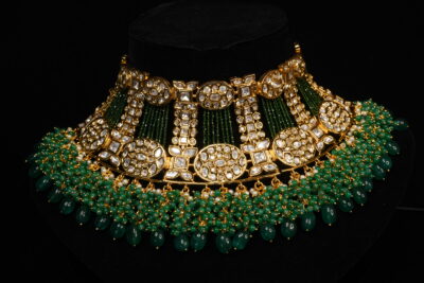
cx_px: 212
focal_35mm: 50
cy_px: 142
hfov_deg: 39.6
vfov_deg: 27.0
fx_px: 589
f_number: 13
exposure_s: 1/125
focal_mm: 50
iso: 4000
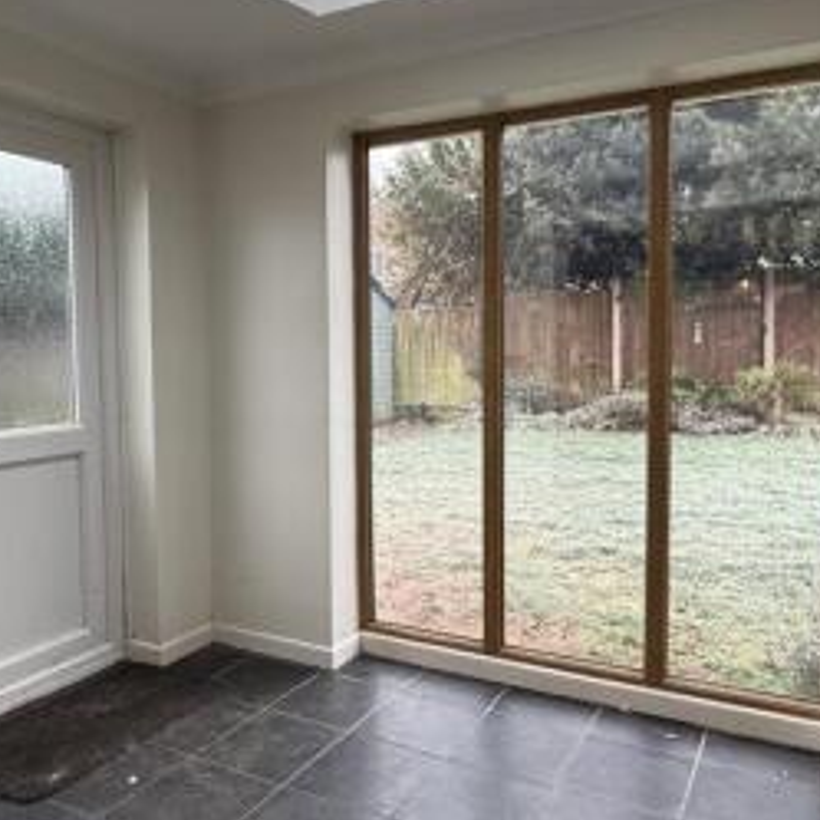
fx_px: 777
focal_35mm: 29
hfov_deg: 55.6
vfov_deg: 55.6
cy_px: 384
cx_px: 433
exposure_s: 1/100
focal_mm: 2.22
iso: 125
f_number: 2.2
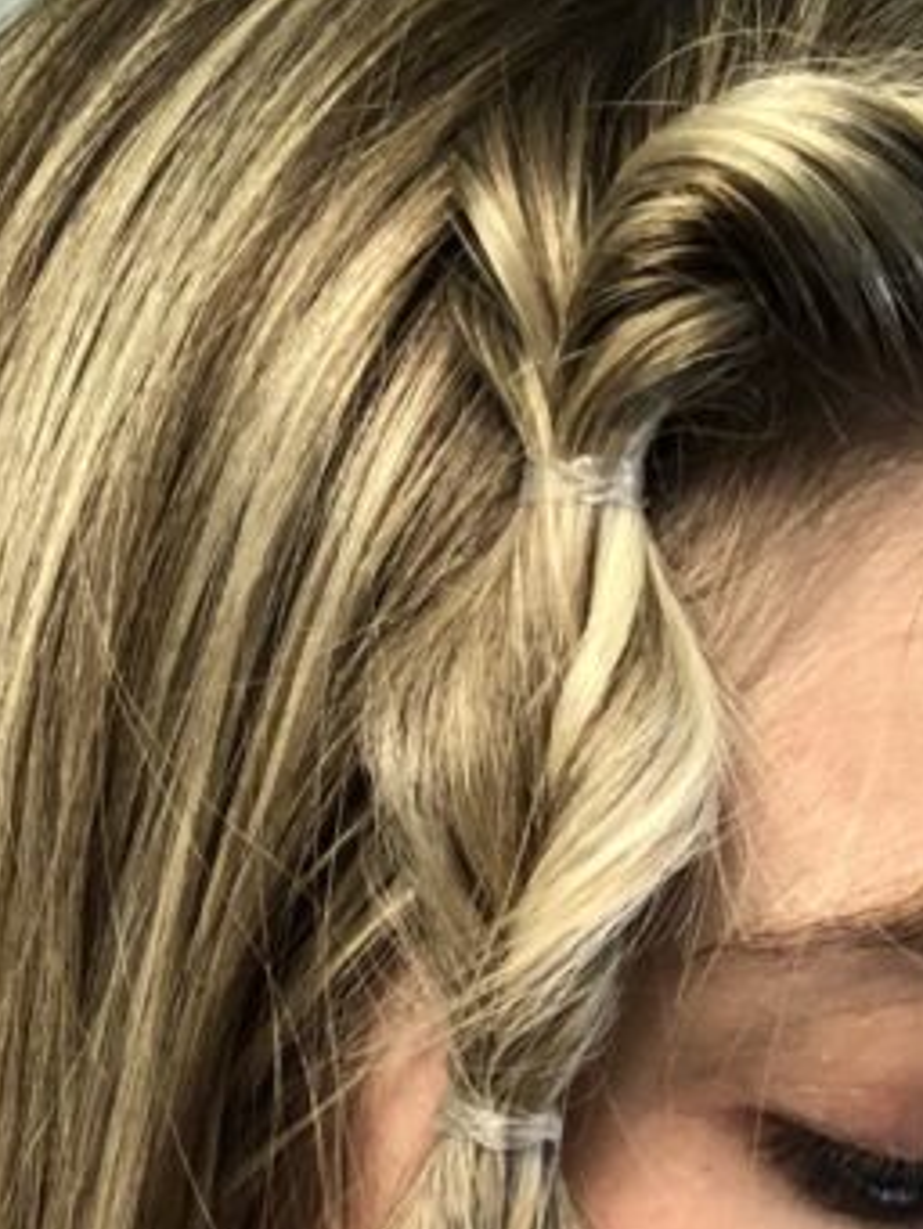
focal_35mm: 96
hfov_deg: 15.4
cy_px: 1661
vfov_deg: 18.8
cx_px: 622
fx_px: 3411
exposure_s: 1/60
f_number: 2.2
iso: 125
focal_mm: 2.87
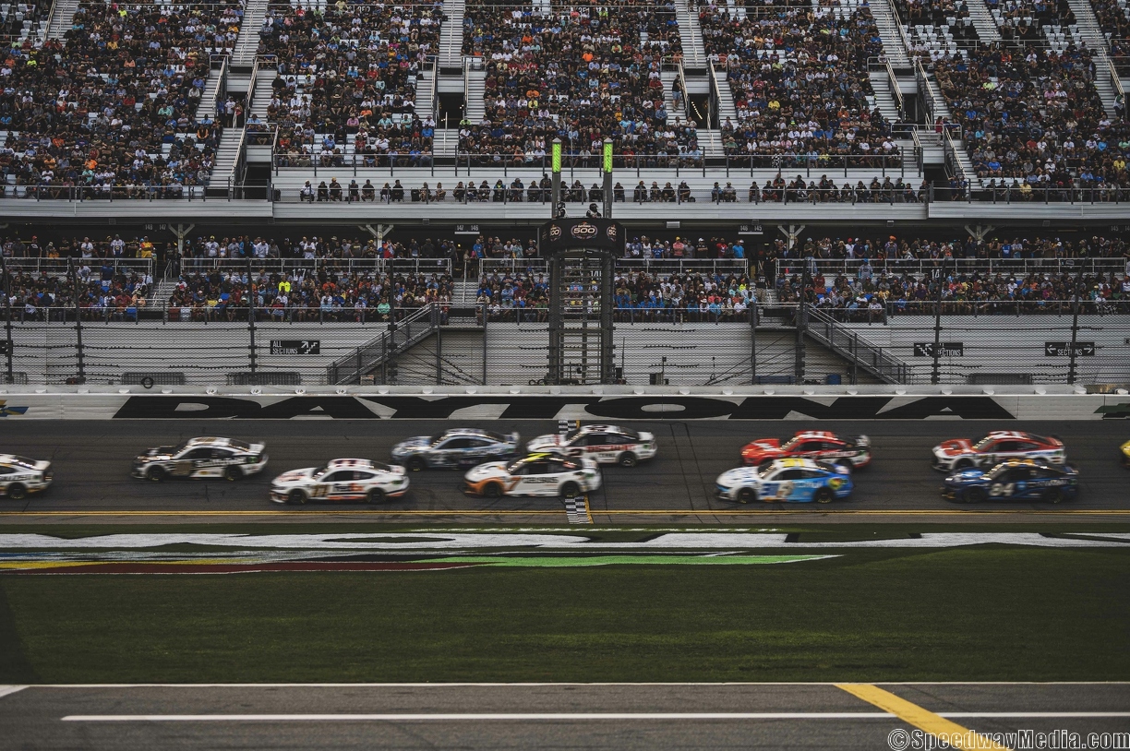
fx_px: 2195
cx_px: 565
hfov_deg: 28.9
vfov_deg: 19.4
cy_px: 376
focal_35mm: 70
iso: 160
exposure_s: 1/400
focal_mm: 70
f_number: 2.8
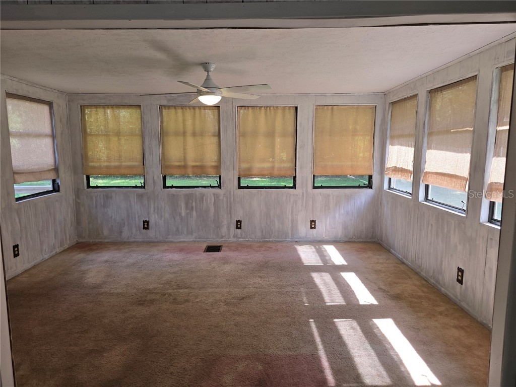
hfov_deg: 73.9
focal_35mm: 23
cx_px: 258
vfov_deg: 58.9
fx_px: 343
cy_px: 194
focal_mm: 6.3
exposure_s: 1/60
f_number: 1.7
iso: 16
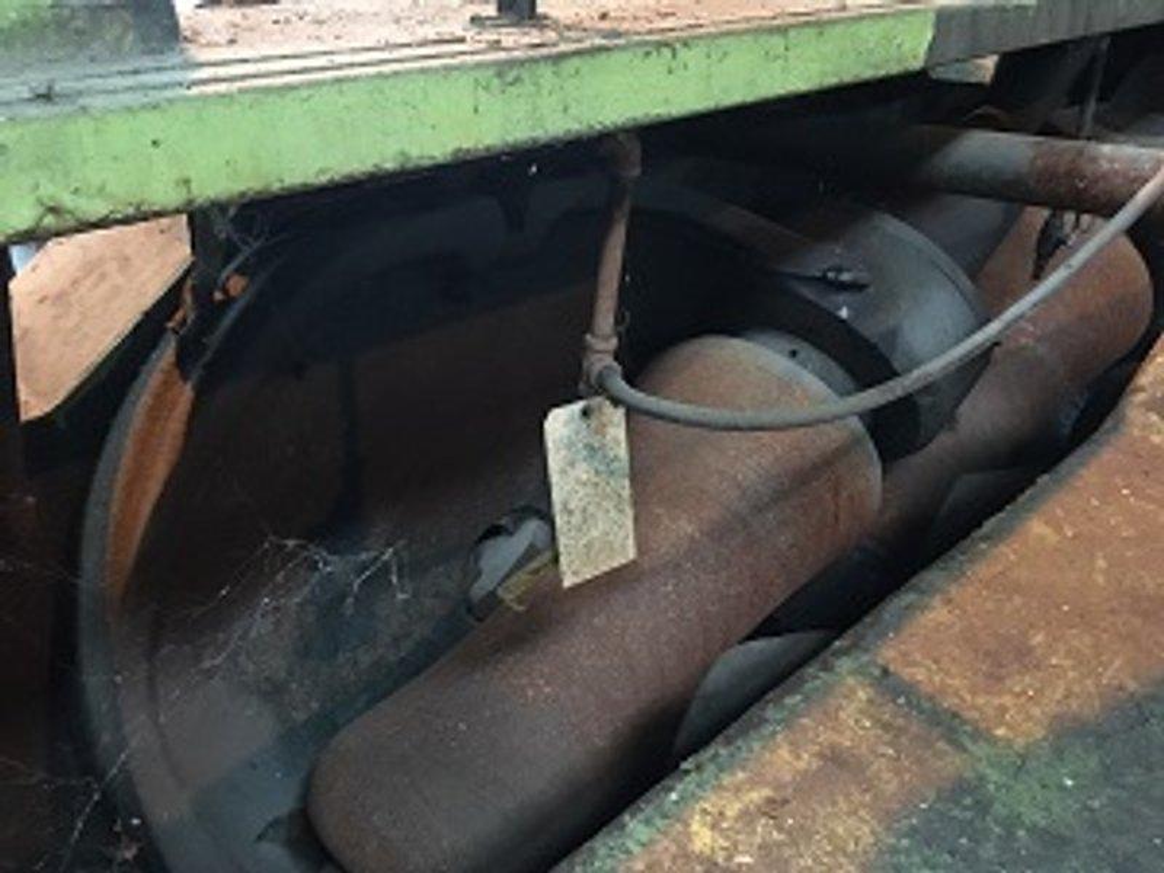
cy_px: 436
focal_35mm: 29
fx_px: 975
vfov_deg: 48.2
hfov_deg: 61.7
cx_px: 582
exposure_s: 1/15
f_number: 2.2
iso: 320
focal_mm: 4.15
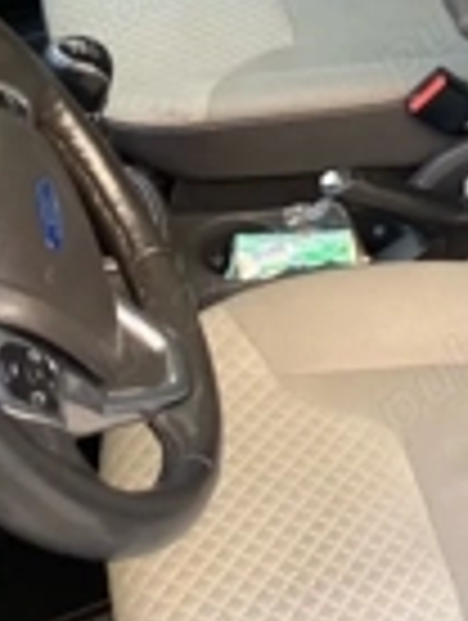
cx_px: 612
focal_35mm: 81
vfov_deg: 23.3
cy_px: 27
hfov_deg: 17.2
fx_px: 1456
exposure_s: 1/60
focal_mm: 3.99
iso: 80
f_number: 1.8
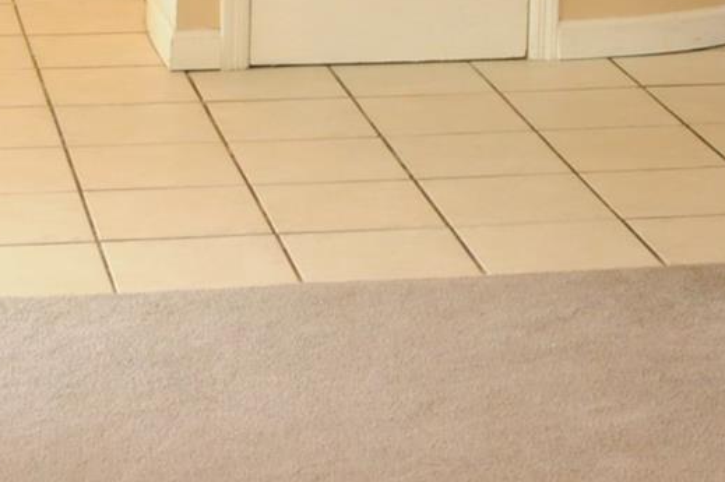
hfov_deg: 13.9
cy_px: -446
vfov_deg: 8.8
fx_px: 2977
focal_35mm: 148
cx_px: 358
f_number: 5
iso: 1600
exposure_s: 1/60
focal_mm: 25
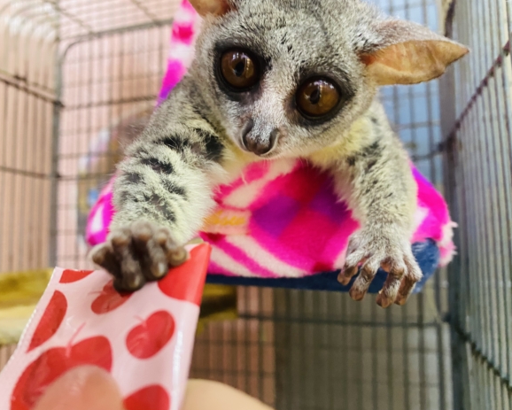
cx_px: 231
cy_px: 205
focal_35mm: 27
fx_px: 409
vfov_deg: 53.2
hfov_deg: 63.9
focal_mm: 4.25
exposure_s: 1/33
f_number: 1.8
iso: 320
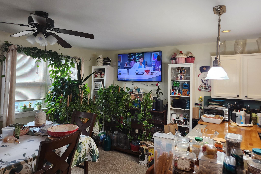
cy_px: 79
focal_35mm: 24
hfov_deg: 73.7
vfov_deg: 53.1
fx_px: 174
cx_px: 130
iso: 200
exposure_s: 1/120
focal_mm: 5.4
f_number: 1.8
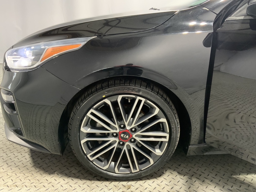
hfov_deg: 61.7
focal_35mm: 29
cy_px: 96
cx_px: 128
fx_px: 214
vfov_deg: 48.2
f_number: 1.8
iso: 200
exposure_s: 1/60
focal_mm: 3
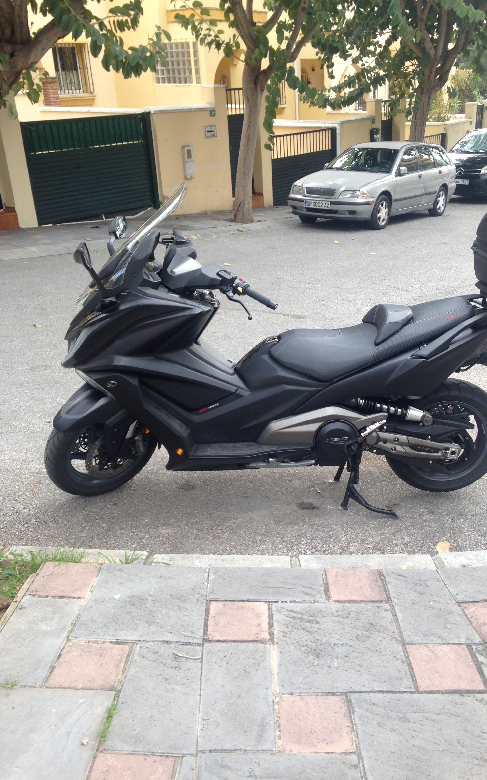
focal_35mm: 36
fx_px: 765
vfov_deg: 54.0
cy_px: 399
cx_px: 296
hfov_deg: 35.2
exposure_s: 1/158
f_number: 2.4
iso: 50
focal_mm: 4.12
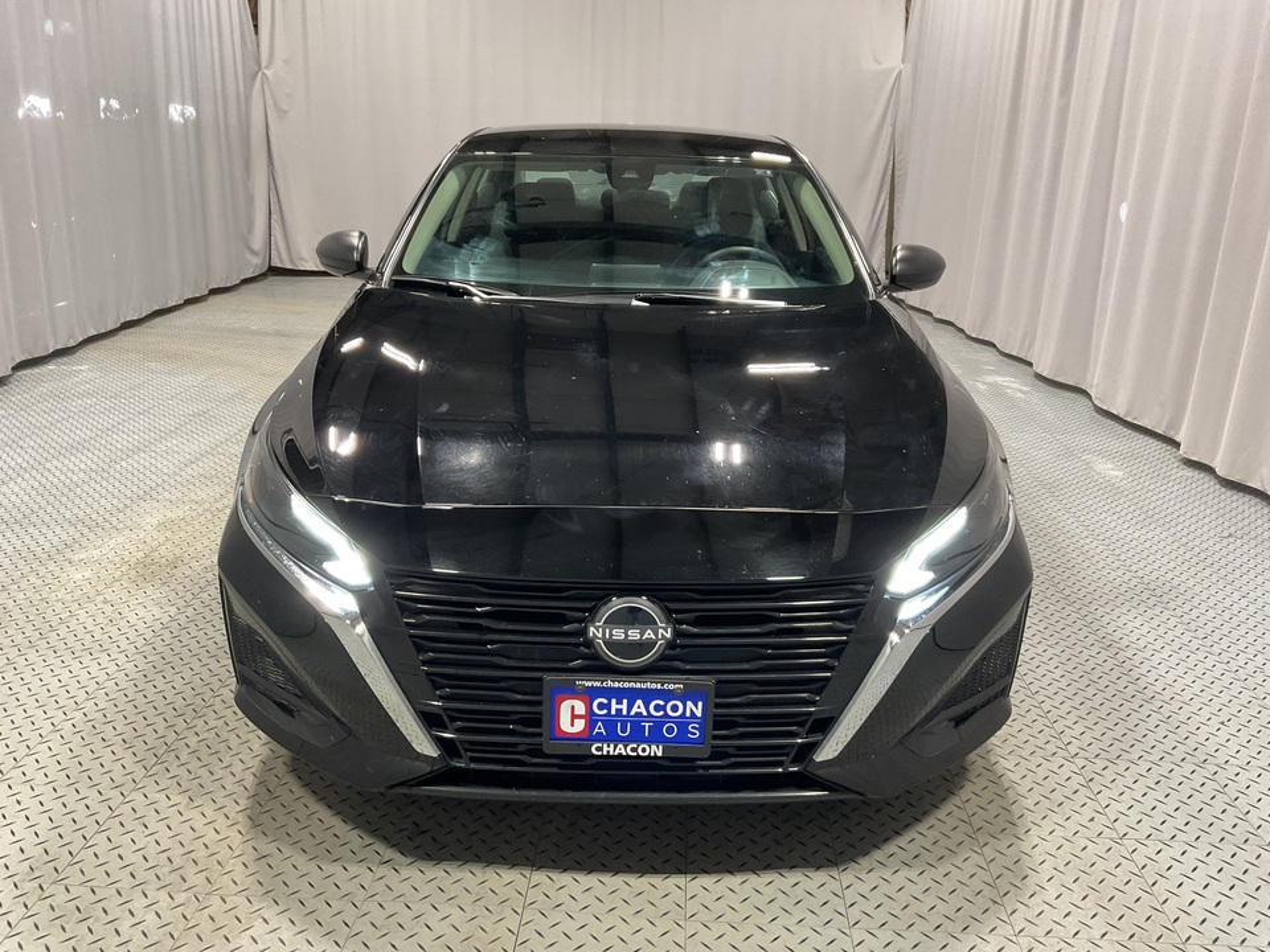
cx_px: 635
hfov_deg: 61.7
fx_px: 1064
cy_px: 476
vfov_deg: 48.2
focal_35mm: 29
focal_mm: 3
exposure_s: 1/50
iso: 80
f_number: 1.8
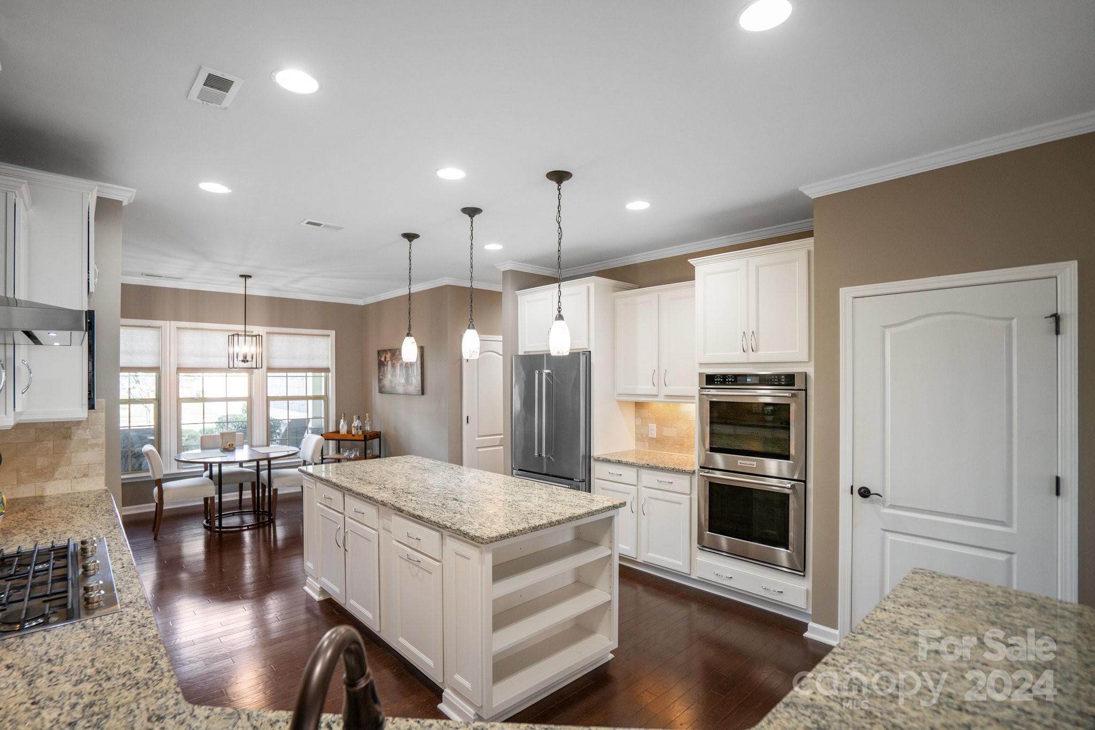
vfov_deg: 73.7
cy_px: 365
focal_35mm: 16
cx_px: 548
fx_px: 487
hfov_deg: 96.7
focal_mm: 16
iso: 500
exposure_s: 1/60
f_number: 4
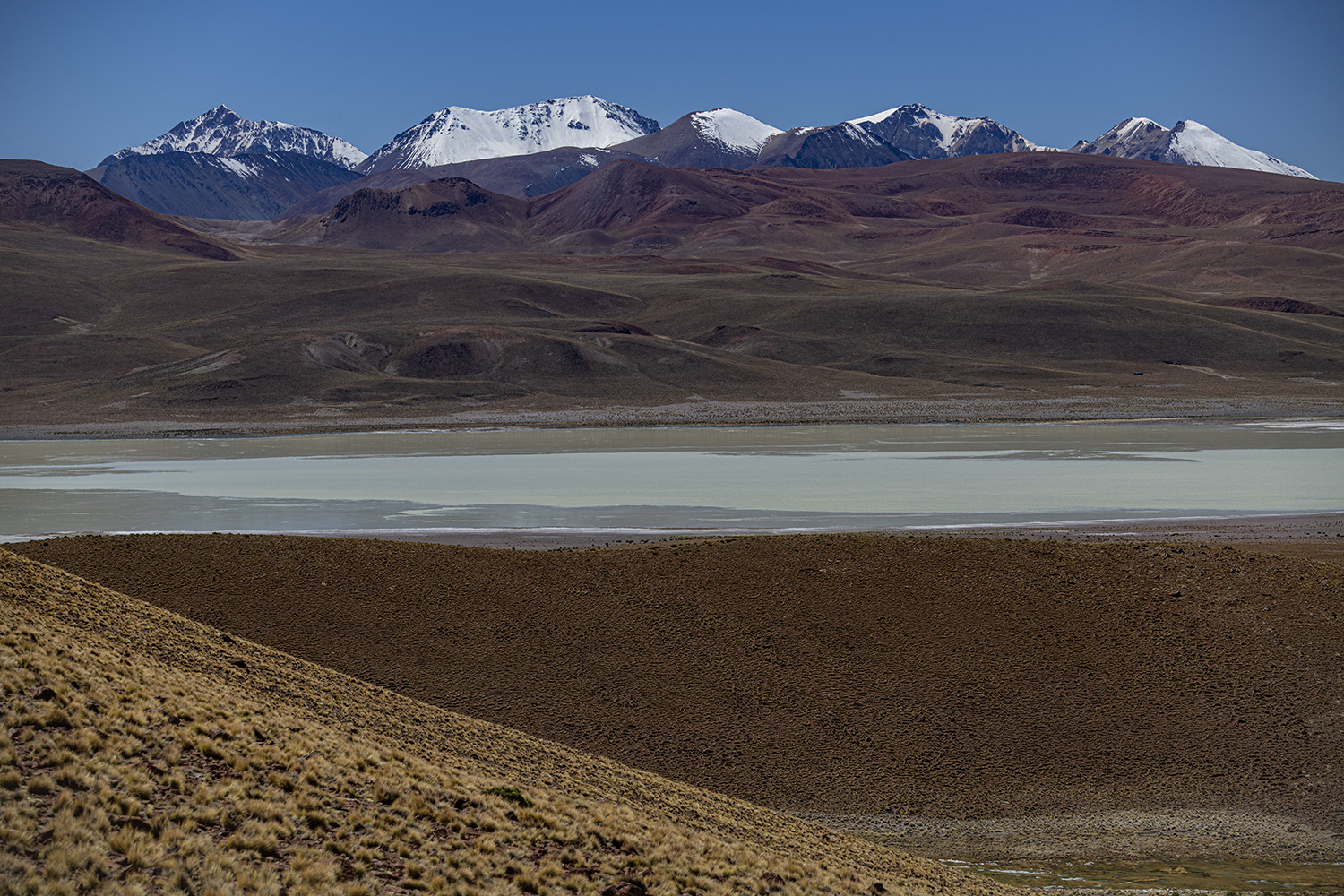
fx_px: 4666
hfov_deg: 16.4
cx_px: 672
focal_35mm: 125
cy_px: 448
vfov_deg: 11.0
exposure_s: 1/200
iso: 100
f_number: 7.1
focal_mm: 125
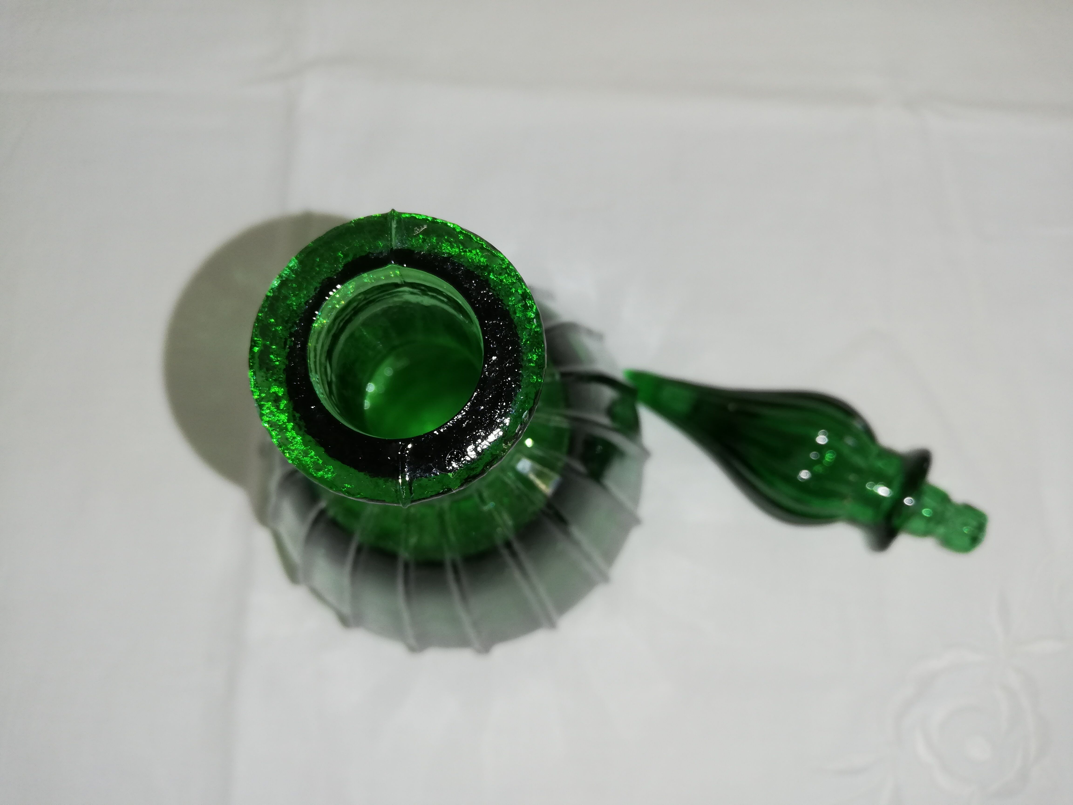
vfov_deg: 53.1
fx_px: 806
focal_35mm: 26
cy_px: 402
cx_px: 536
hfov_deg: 67.3
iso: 80
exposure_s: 1/100
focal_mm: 3.81
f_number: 2.2
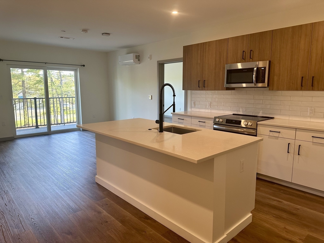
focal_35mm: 24
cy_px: 122
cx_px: 162
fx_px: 225
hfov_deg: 71.6
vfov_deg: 56.8
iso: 125
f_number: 1.78
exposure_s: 1/60
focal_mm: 6.86
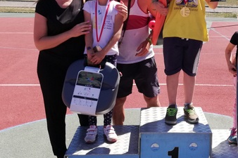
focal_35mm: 64
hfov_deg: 30.9
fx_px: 423
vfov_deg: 21.1
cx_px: 180
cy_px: 41
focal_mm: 3.81
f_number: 2.2
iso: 50
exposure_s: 1/680
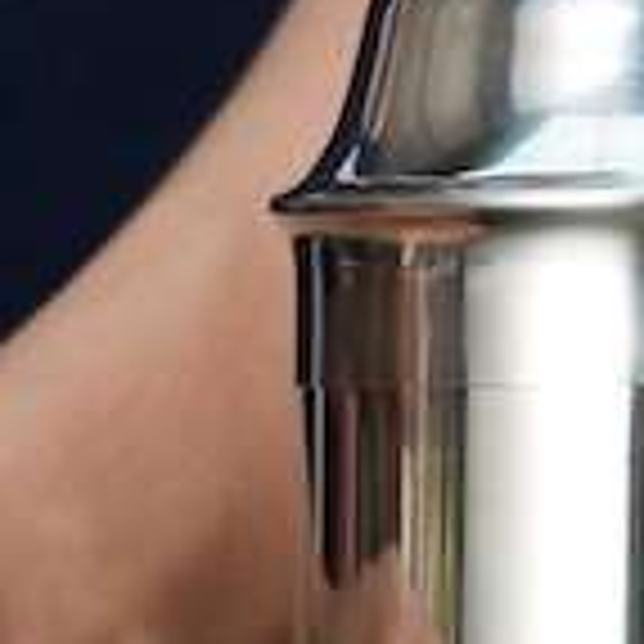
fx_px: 11829
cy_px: 491
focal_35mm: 562
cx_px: -671
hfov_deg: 3.1
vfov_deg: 3.1
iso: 100
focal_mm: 70
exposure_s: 1/30
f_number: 7.1
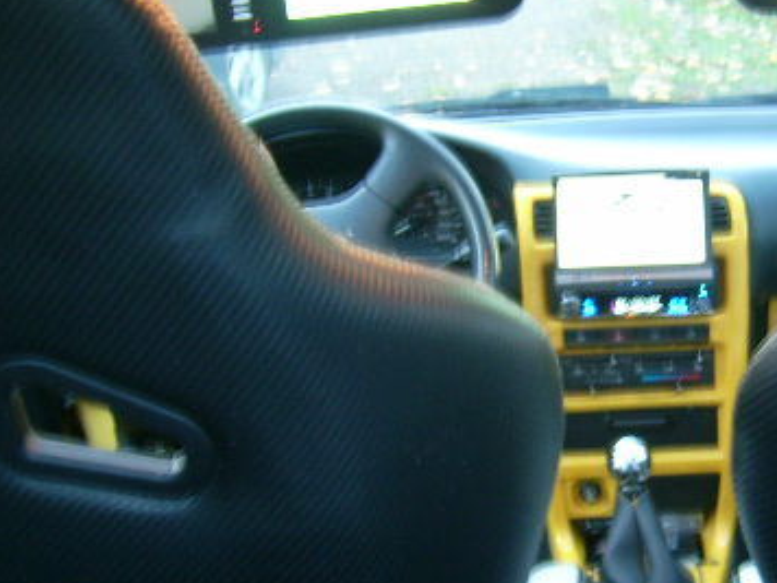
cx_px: 620
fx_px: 1414
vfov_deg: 23.3
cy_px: 319
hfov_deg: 30.0
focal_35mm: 63
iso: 50
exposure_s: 1
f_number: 2.8
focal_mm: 5.95
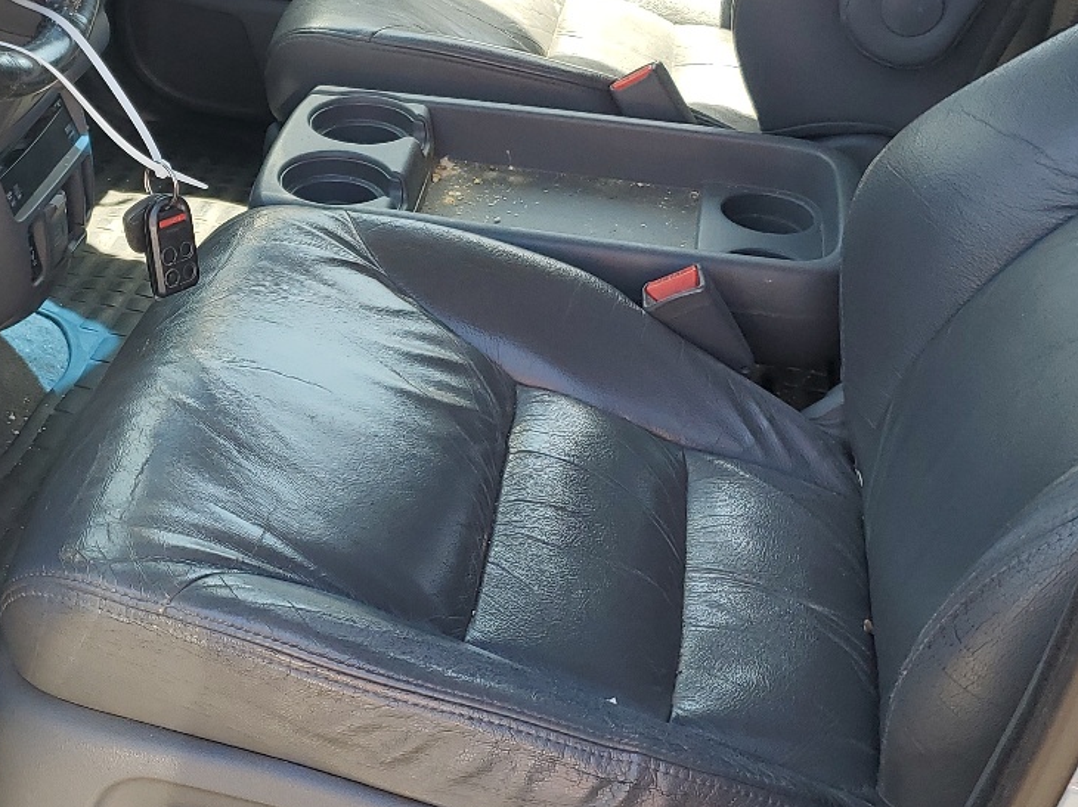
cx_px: 195
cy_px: 270
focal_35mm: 57
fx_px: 1774
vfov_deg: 25.5
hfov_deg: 32.7
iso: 50
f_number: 1.5
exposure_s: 1/312
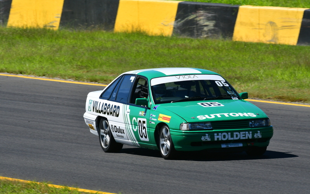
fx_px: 6480
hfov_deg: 2.7
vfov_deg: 1.7
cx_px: 155
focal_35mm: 767
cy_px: 96
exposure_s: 1/640
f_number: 13
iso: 500
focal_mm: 500
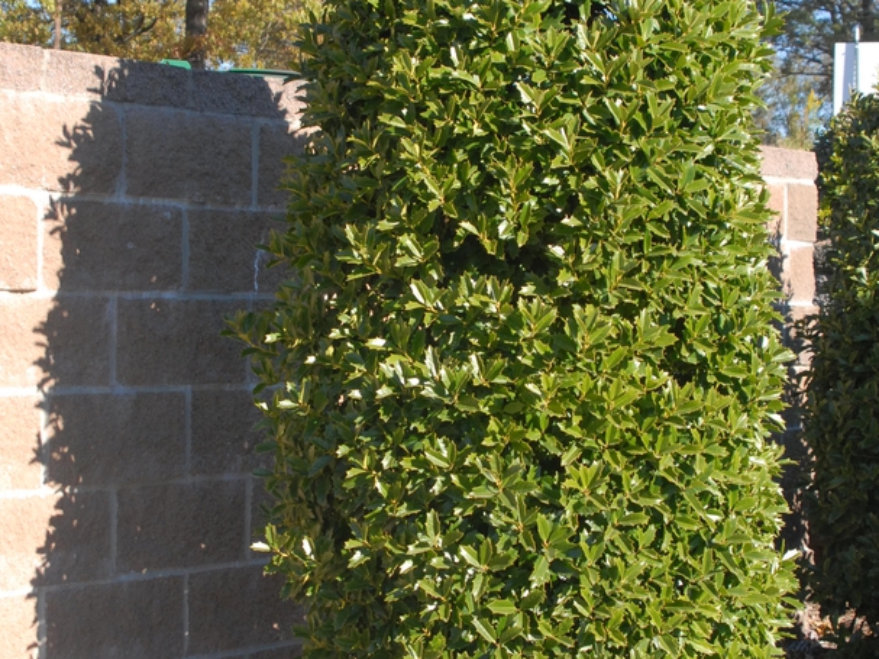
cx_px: 432
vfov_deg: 18.9
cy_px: 353
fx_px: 1980
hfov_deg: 25.0
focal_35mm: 78
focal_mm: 32
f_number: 8
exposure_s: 1/250
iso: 400
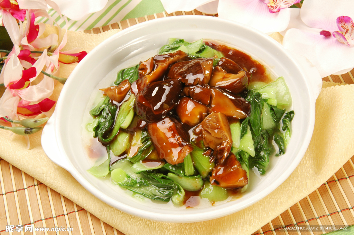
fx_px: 825
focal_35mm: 84
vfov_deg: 16.2
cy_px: 118
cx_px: 177
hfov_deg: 24.2
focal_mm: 56
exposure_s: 1/80
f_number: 14
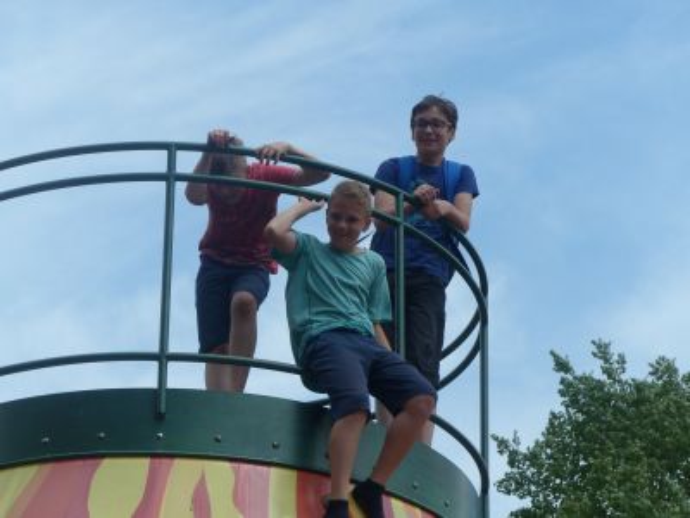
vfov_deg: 8.9
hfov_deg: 11.8
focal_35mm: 167
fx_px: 3329
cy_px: 259
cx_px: 345
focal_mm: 30.1
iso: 100
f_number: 4
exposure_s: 1/1300
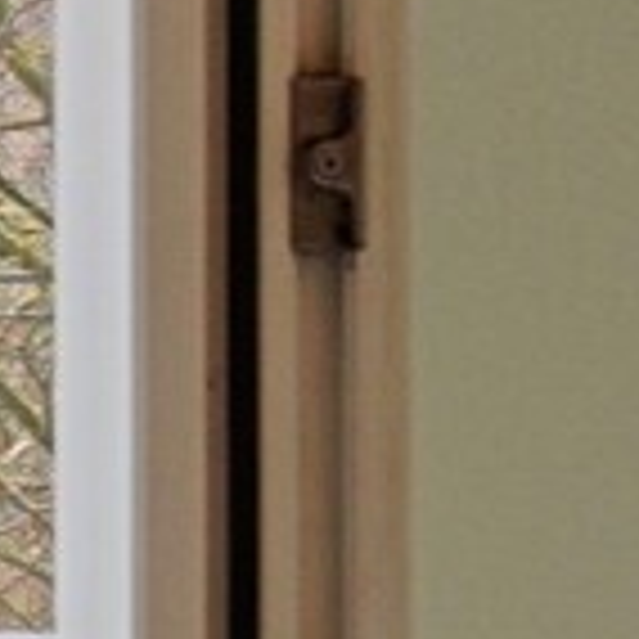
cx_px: -2779
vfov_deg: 4.1
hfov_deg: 3.7
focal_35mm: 427
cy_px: 169
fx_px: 8918
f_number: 8
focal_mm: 28
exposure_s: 1/15
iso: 400
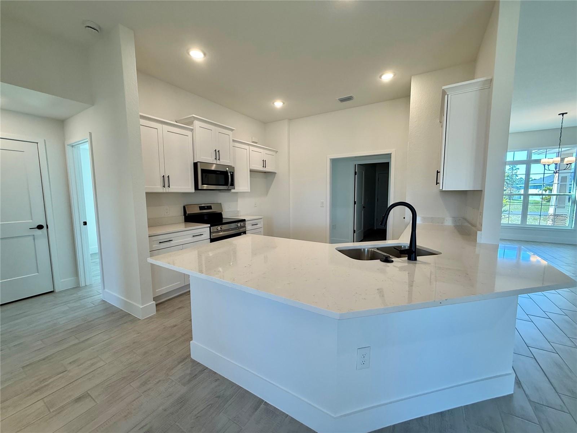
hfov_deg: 102.1
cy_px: 216
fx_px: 233
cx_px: 288
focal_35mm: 14
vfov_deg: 85.7
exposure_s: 1/120
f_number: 2.2
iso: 125
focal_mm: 2.22
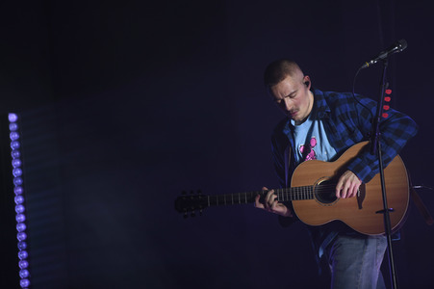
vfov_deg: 6.9
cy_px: 144
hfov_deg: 10.3
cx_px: 217
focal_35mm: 200
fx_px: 2409
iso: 800
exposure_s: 1/800
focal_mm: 200
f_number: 3.5
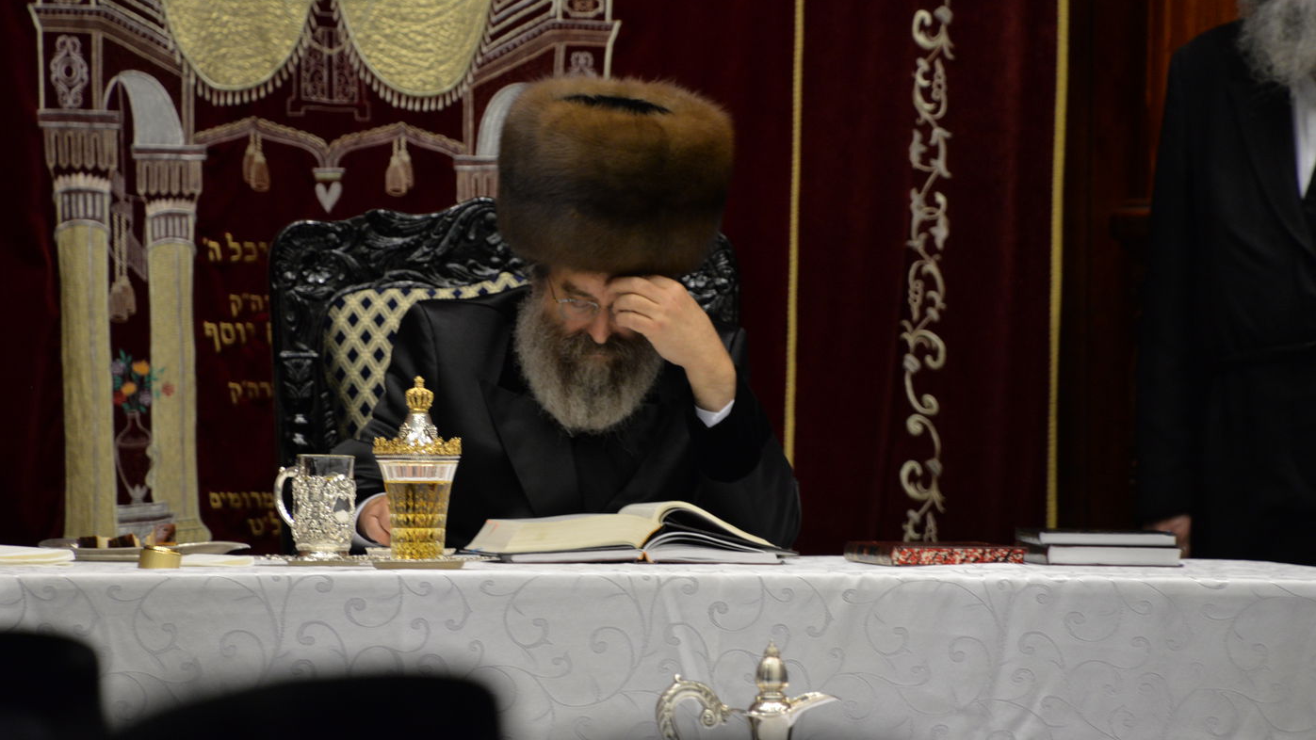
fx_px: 10993
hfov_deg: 6.9
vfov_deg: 3.9
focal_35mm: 315
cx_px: 658
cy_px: 306
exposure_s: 1/80
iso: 1600
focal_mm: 300
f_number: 6.3
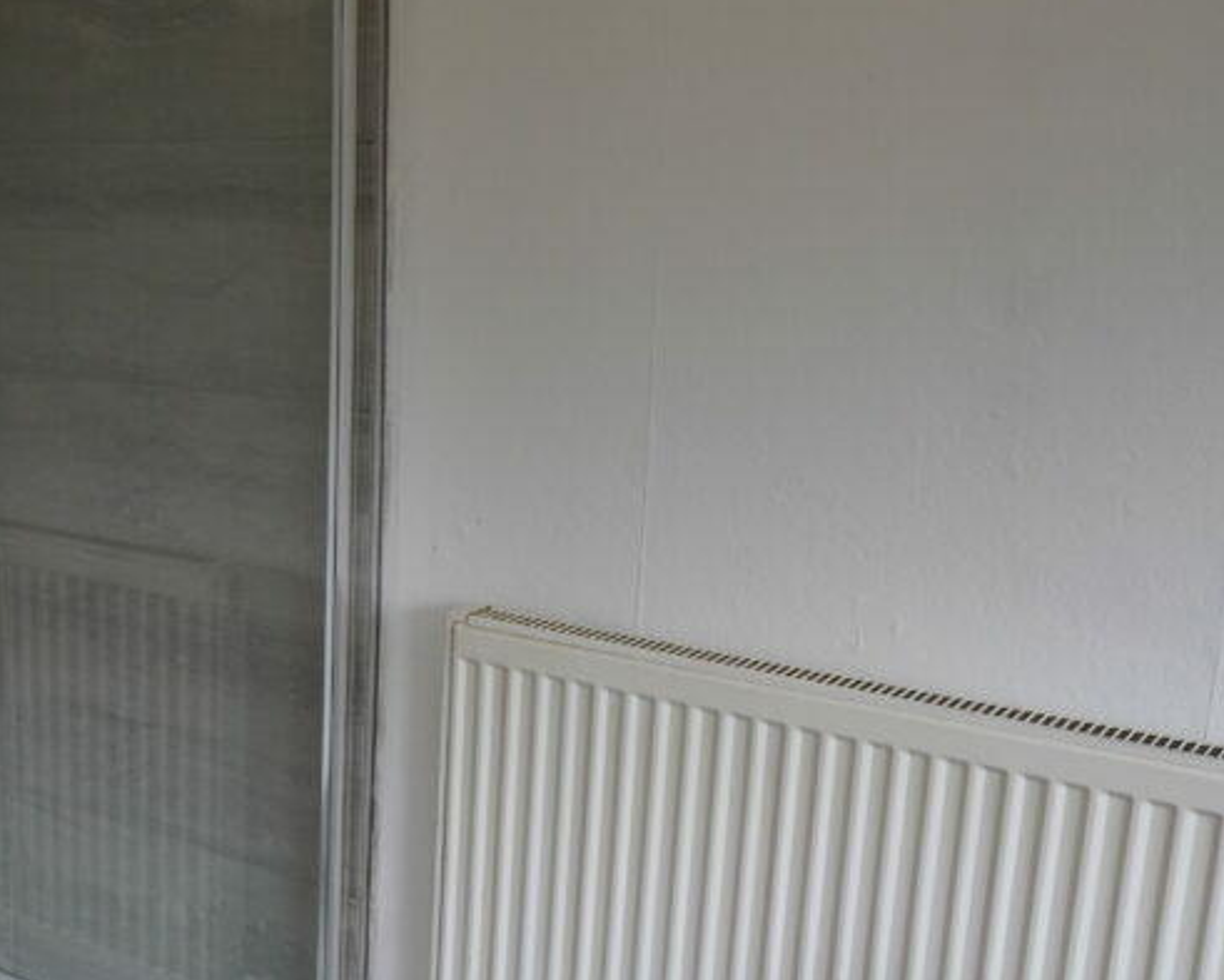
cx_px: -10
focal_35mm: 47
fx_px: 1703
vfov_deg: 32.0
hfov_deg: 35.6
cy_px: 560
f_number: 4
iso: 800
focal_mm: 16
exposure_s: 1/160
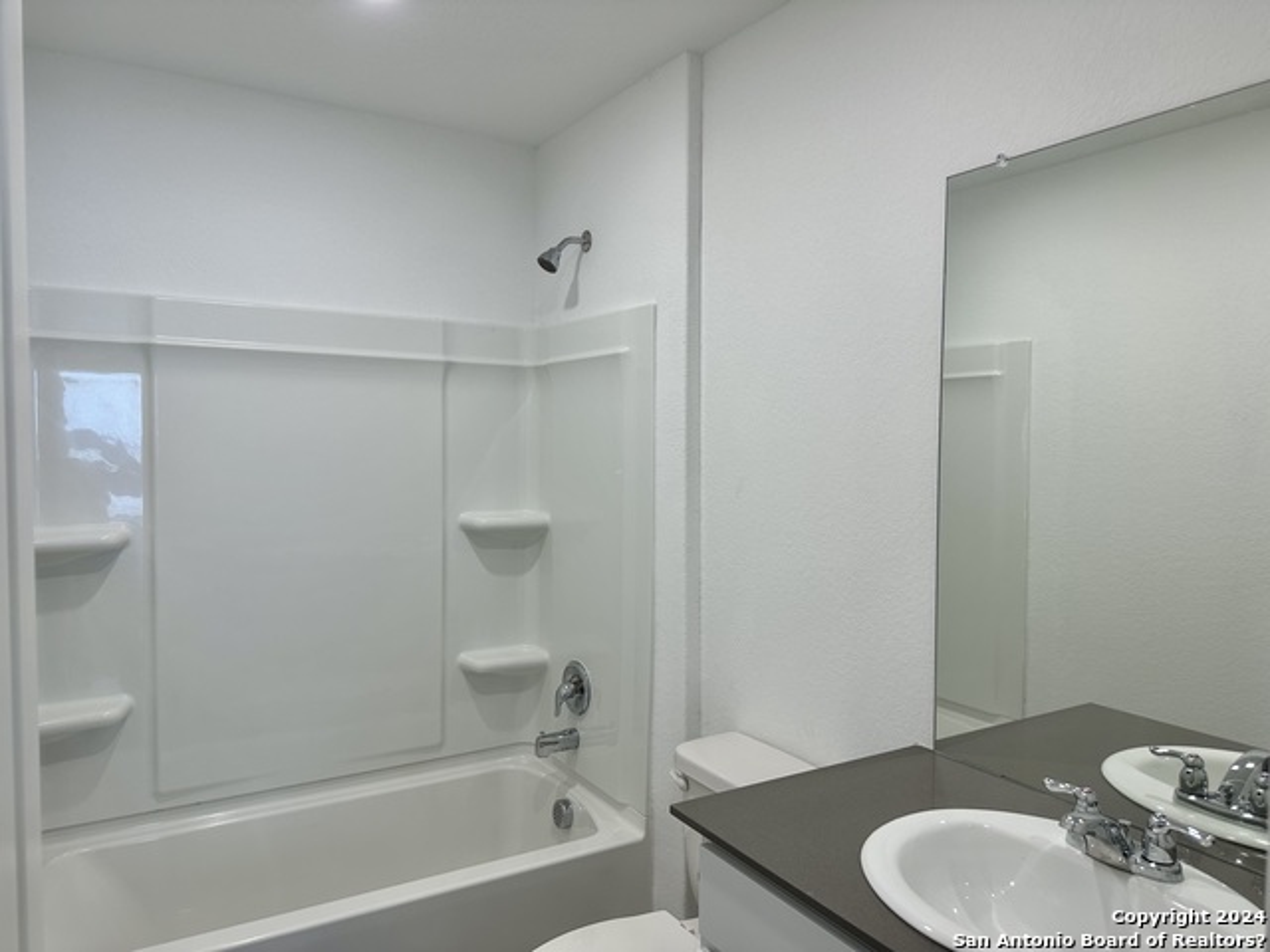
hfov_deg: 71.6
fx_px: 881
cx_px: 635
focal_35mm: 24
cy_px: 476
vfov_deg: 56.8
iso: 80
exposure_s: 1/120
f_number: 1.78
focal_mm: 6.86
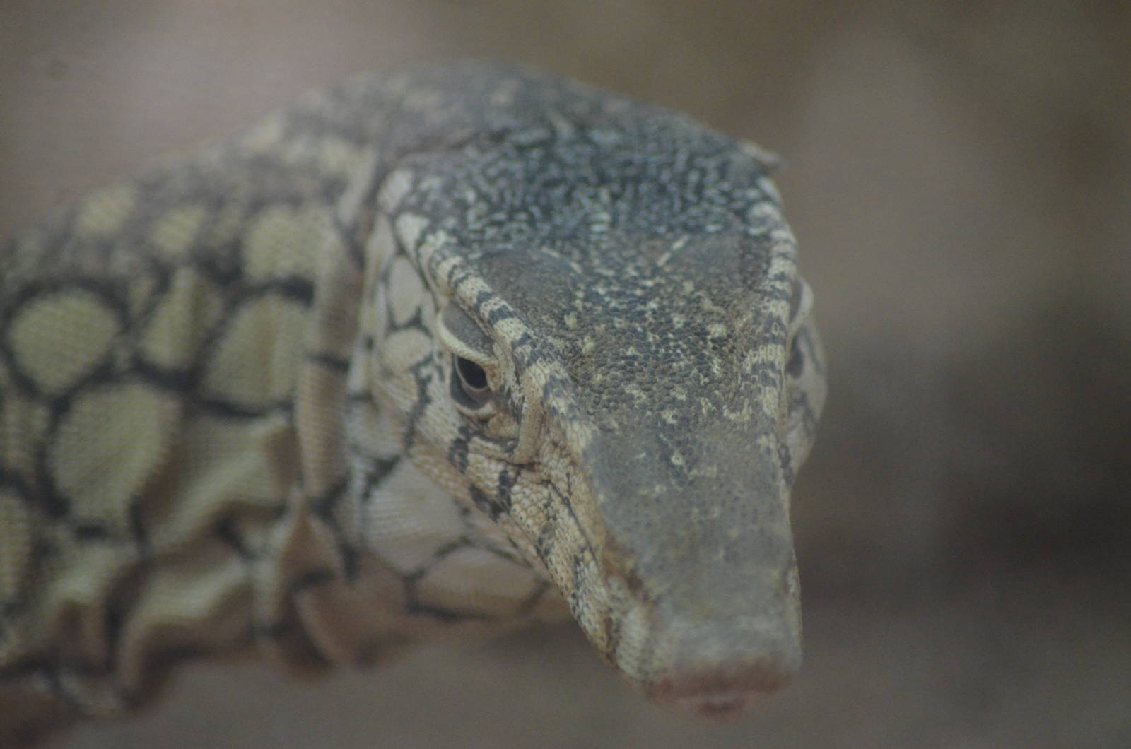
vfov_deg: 3.8
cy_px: 374
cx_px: 566
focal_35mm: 360
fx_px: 11287
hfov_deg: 5.7
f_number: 5
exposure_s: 1/250
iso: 3200
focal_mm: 240
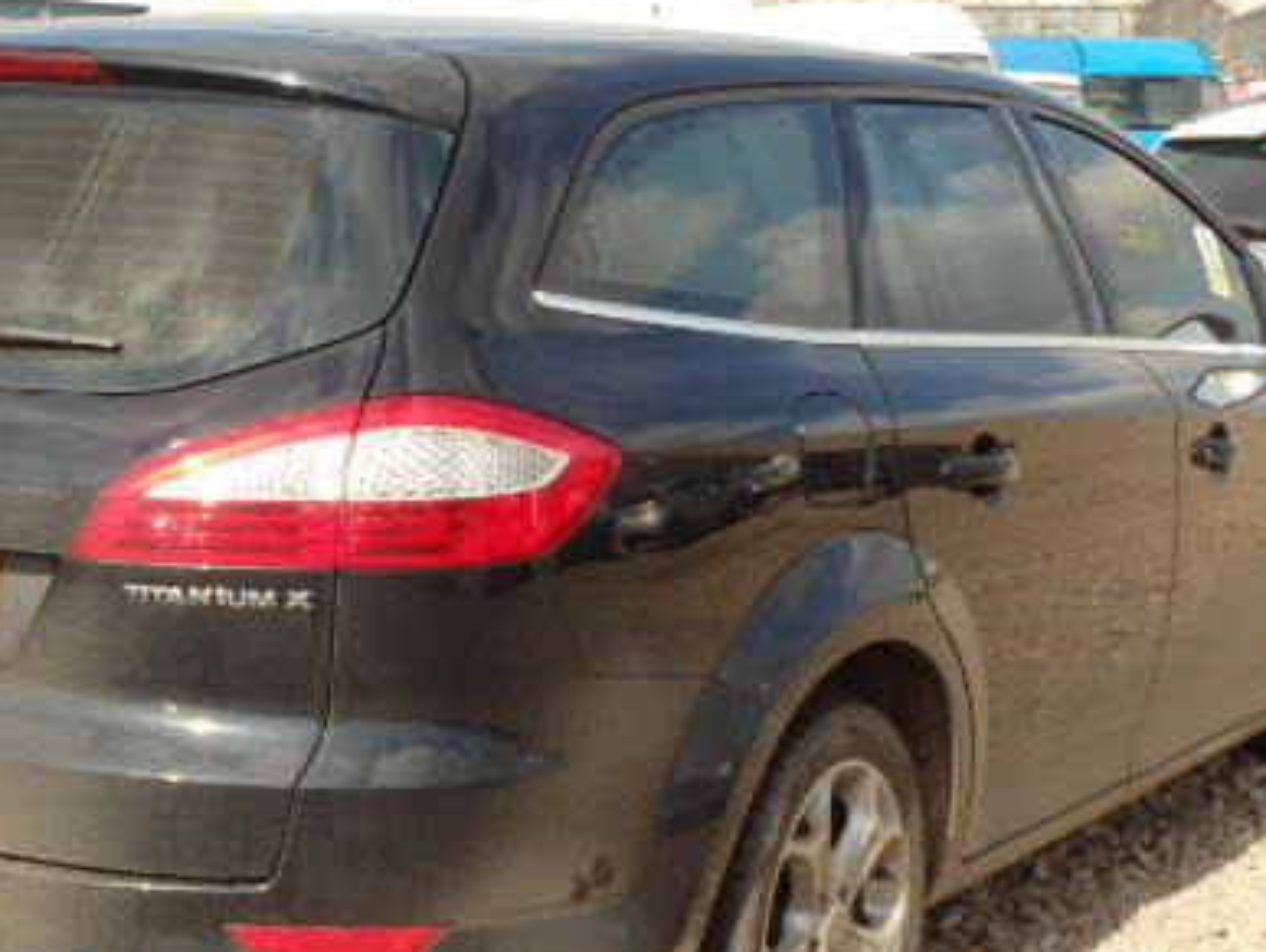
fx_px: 2782
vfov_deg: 19.3
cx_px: 465
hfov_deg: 25.5
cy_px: 684
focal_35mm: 76
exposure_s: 1/500
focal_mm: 8.3
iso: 125
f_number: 4.9
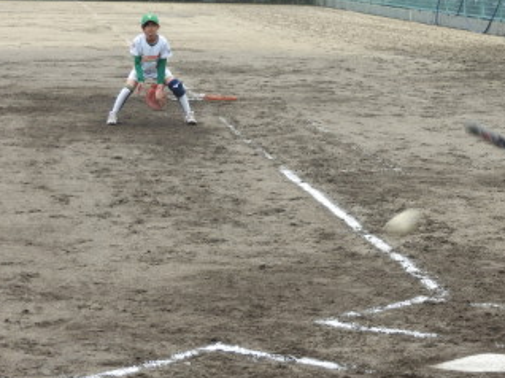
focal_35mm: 151
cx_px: 459
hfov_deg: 13.0
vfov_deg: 9.8
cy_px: 235
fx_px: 2201
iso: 100
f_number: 4.5
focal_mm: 14.3
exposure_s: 1/125
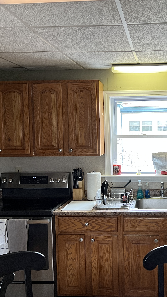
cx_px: 144
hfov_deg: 30.1
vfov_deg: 52.8
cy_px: 148
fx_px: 299
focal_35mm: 38
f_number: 1.5
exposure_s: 1/60
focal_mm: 5.7
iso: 80
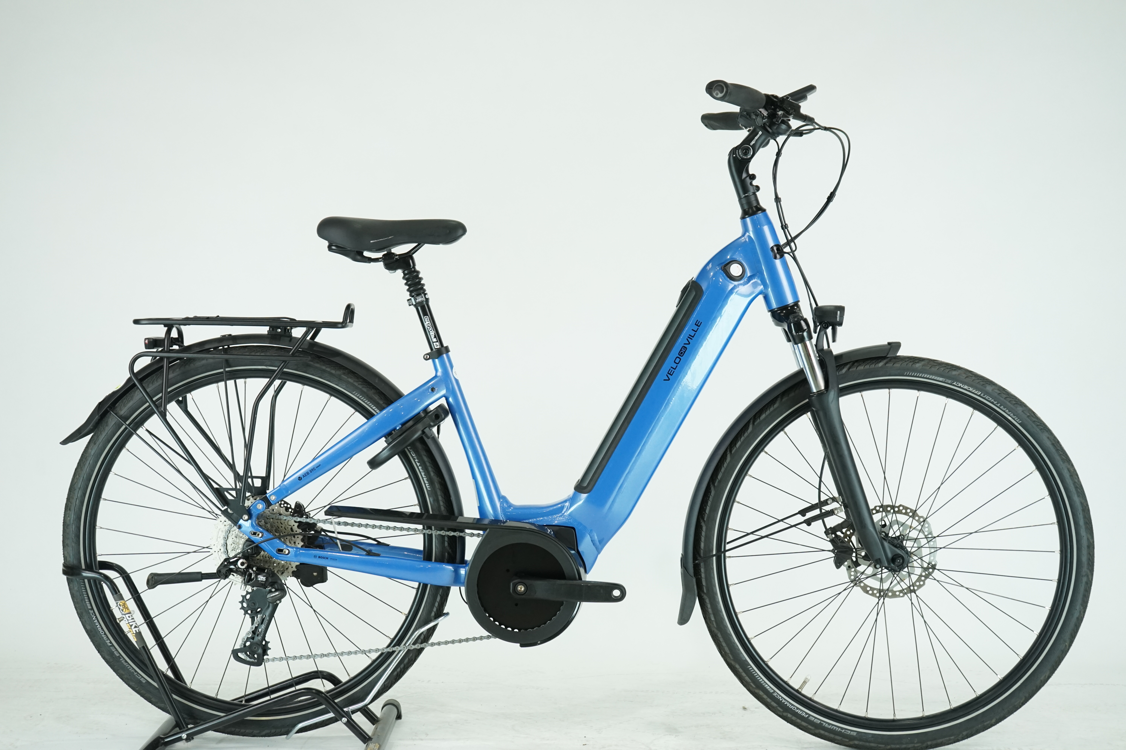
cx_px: 563
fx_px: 1689
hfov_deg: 36.9
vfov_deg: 25.1
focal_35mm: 54
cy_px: 375
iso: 1600
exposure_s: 1/200
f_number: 5.6
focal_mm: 54
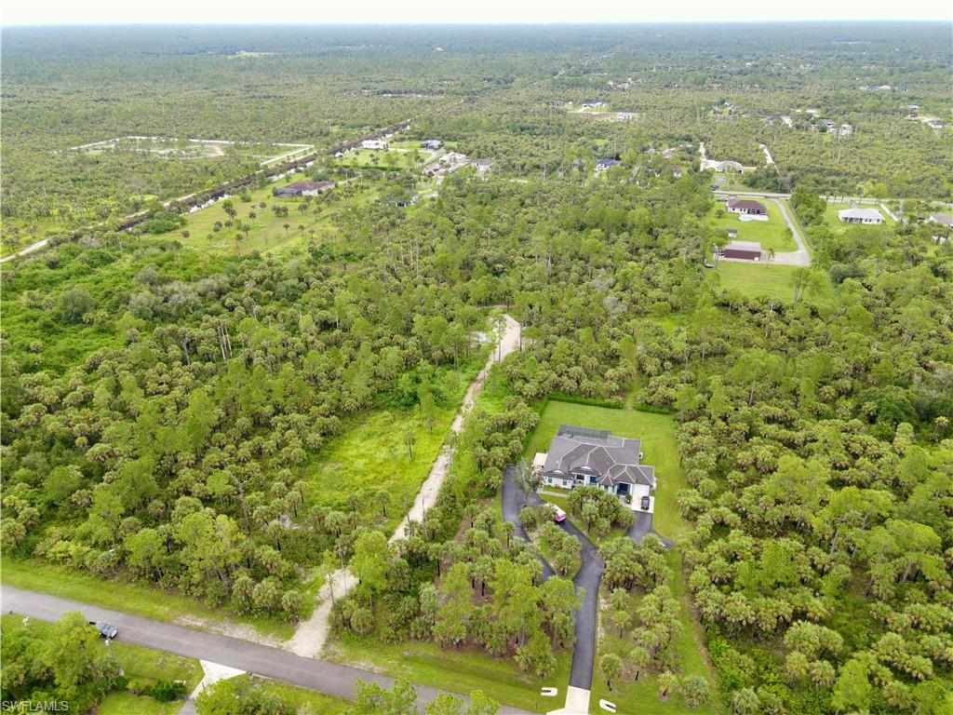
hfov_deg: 71.6
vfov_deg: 56.8
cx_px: 476
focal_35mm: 24
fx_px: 661
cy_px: 358
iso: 100
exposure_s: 1/120
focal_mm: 4.5
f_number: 2.8
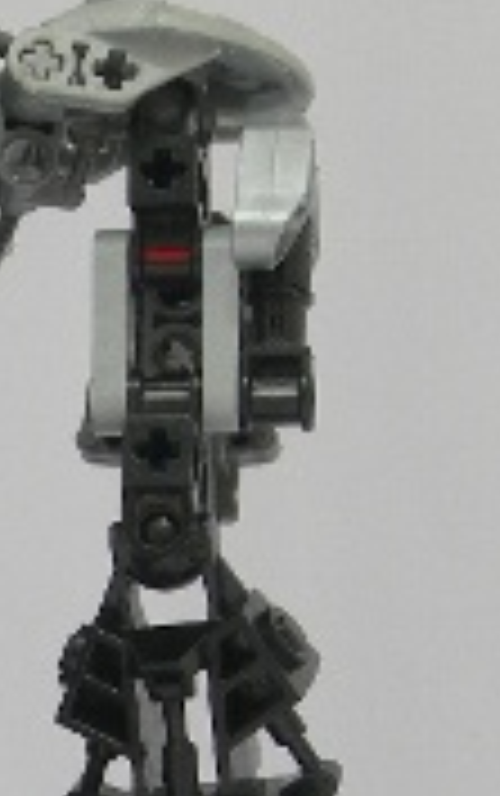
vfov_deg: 11.8
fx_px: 3828
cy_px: 733
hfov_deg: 7.4
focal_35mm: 176
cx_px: -225
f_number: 3.2
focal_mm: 10.6
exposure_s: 1/16.7
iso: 50
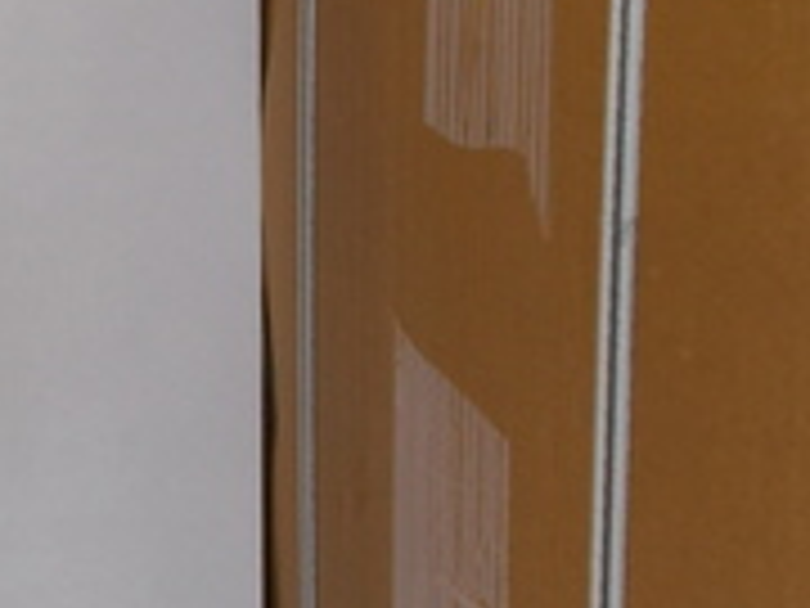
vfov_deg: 10.7
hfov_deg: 13.7
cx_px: -252
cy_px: 385
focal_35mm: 139
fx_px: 3253
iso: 200
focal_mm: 9
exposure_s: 1/30
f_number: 4.5
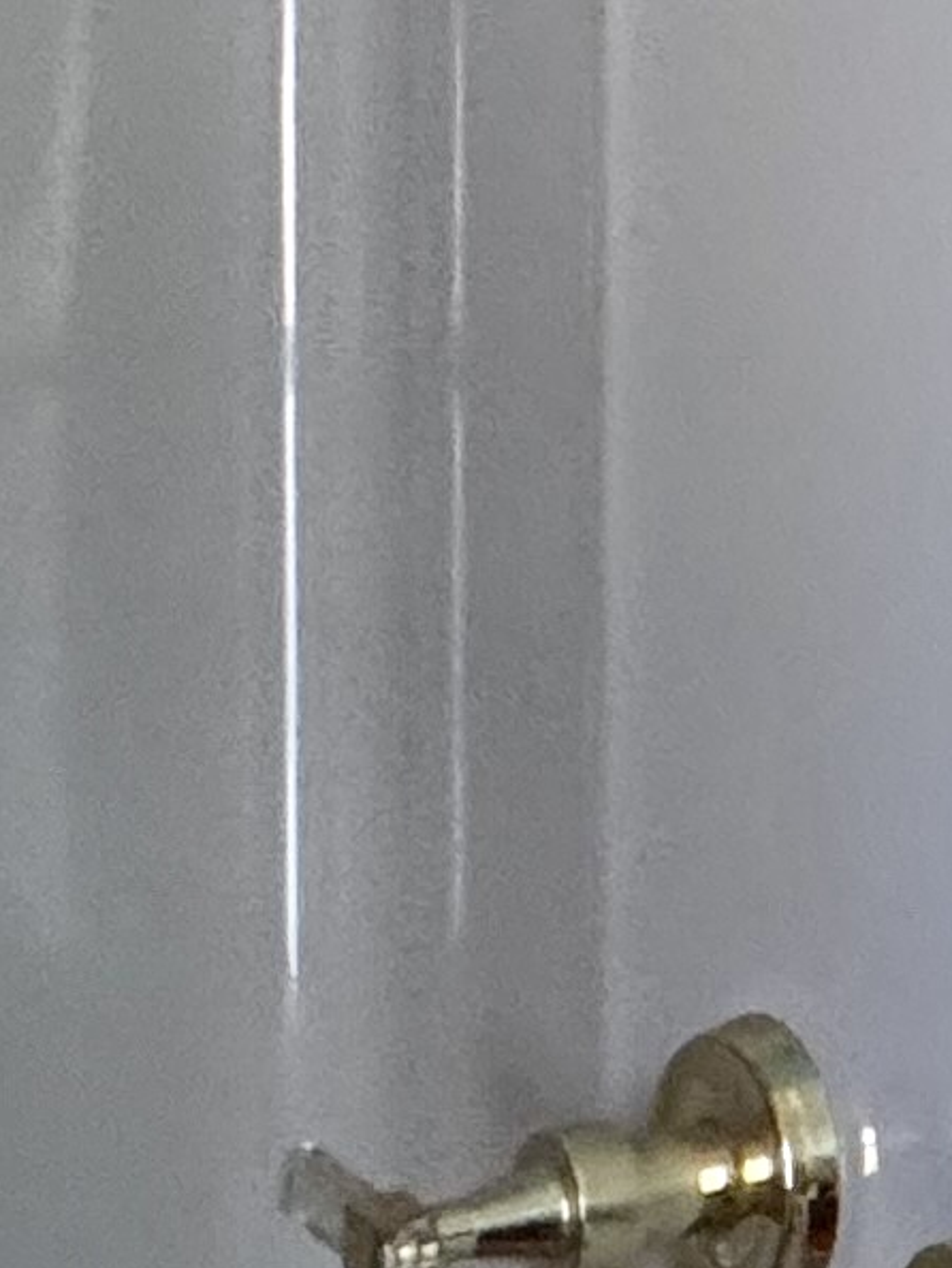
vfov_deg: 20.5
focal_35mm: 95
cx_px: 2935
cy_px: 305
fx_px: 3481
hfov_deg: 10.5
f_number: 2.2
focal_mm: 2.22
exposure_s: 1/60
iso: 250
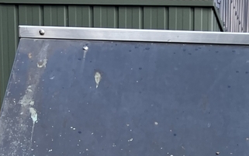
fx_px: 754
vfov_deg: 10.6
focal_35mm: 111
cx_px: 251
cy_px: 341
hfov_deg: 18.3
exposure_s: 1/125
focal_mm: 3.99
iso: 20
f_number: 1.8
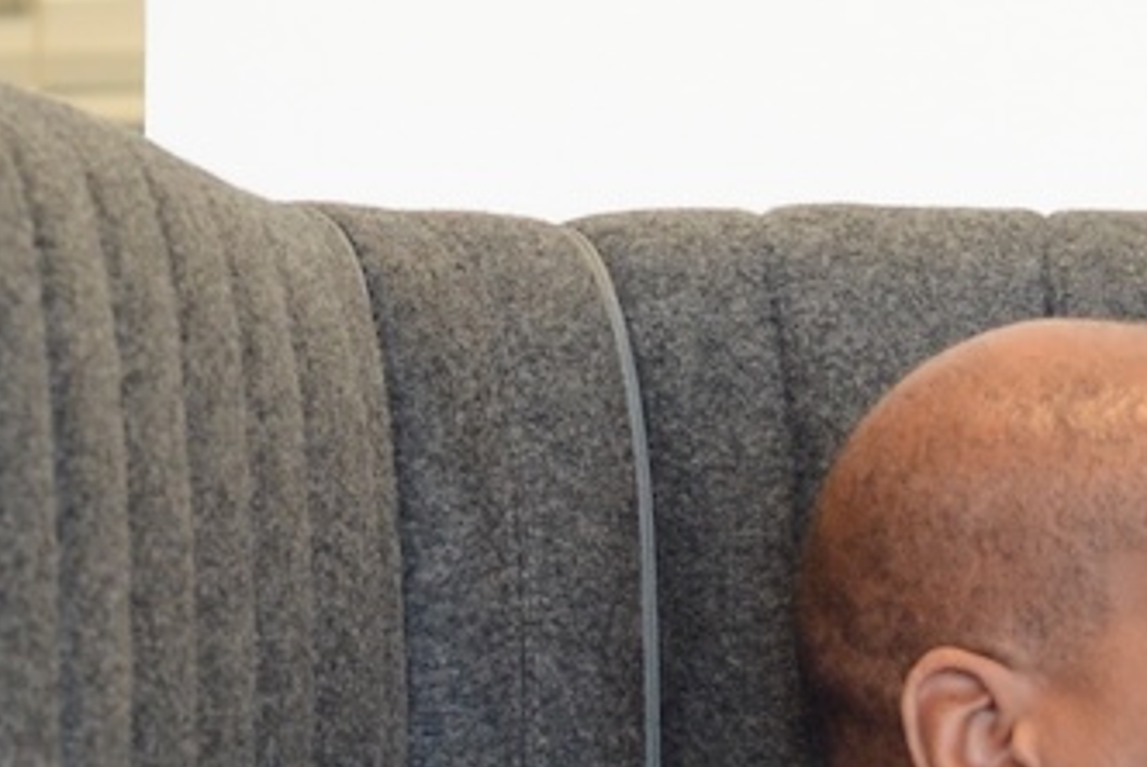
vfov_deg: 4.7
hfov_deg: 7.1
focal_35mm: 289
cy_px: 1327
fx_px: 9216
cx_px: 1399
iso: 1000
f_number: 5.6
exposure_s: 1/80
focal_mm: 50
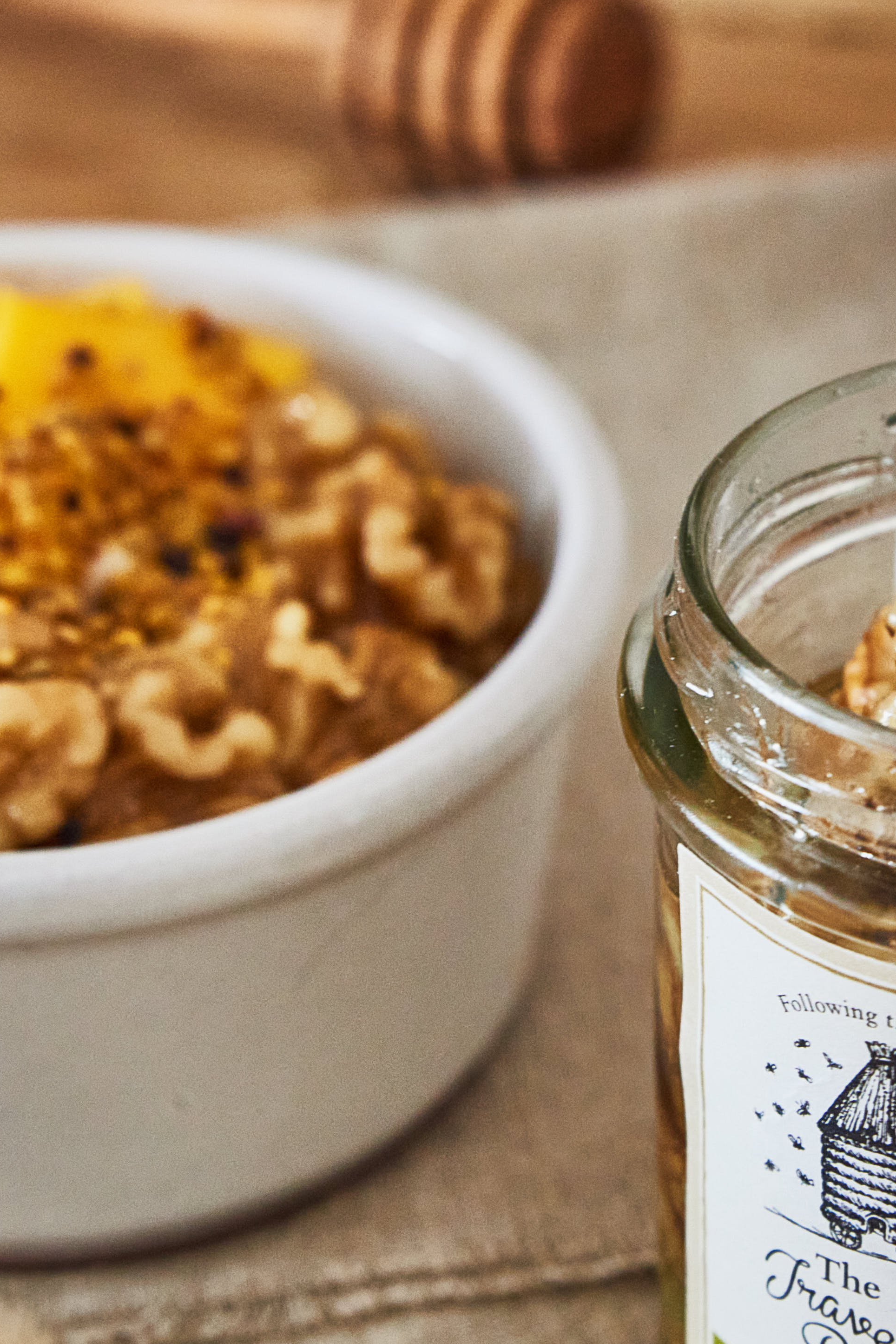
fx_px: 6491
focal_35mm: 174
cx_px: 737
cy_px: 486
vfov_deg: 11.8
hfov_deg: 7.9
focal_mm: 70
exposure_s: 1/6
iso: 200
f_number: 5.6
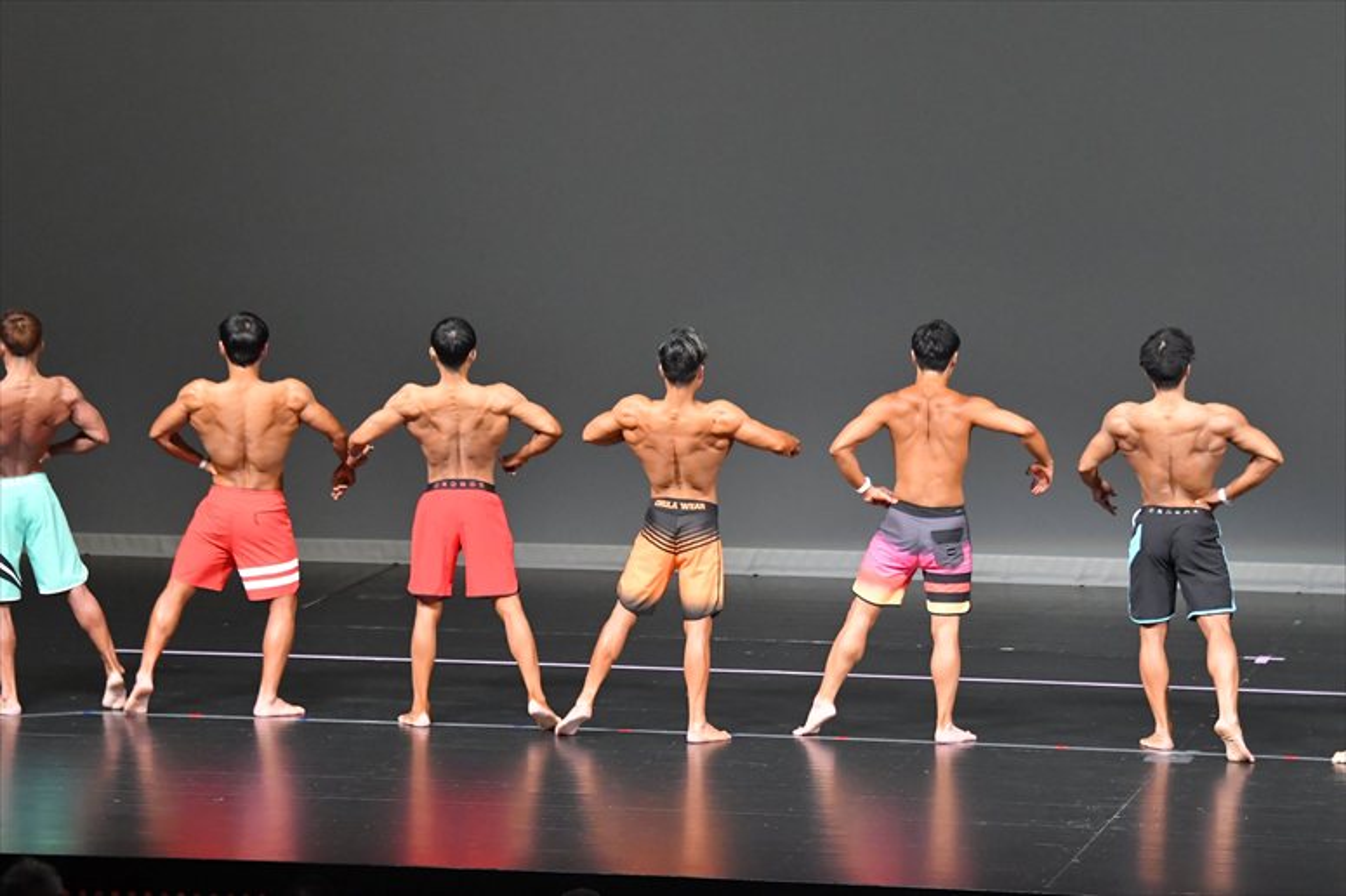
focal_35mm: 183
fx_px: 6839
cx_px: 673
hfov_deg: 11.2
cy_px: 448
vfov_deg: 7.5
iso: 6400
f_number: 5.6
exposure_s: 1/400
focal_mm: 122
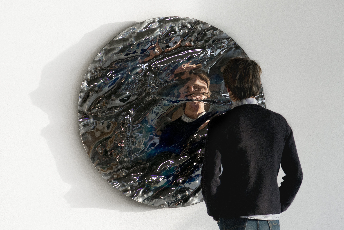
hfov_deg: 16.0
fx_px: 1223
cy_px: 124
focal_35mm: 128
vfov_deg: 10.7
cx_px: 174
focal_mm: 105
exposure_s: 1/500
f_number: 5.6
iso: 1250
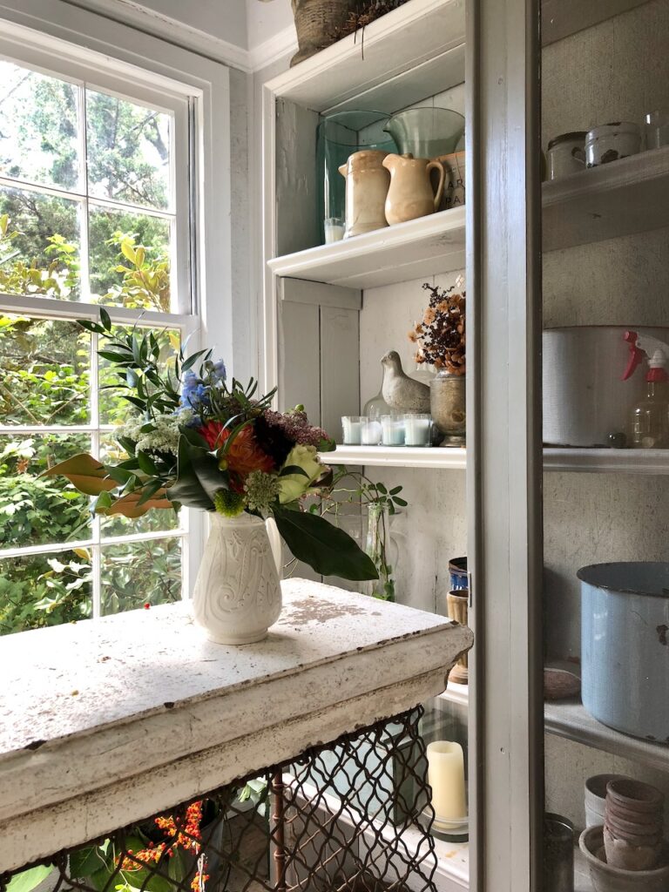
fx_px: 722
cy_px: 446
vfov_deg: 63.4
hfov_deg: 49.7
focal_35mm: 28
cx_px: 334
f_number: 1.8
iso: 32
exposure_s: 1/60
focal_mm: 3.99
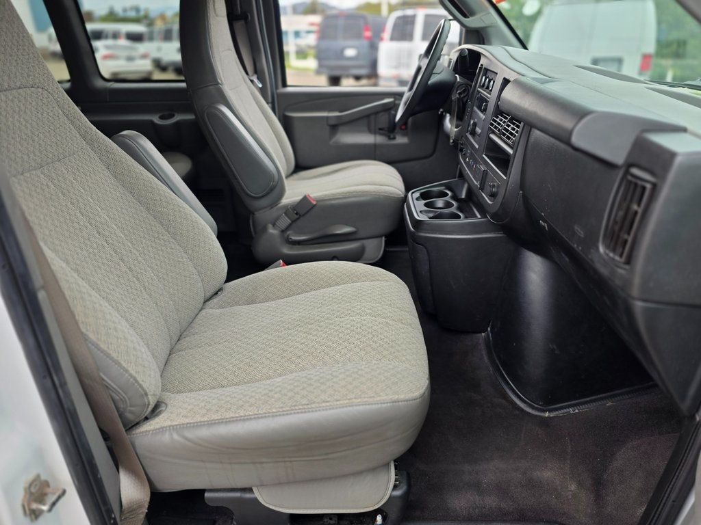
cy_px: 262
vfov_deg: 58.9
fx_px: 466
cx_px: 350
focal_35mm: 23
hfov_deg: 73.9
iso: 40
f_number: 1.7
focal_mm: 6.3
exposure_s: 1/180
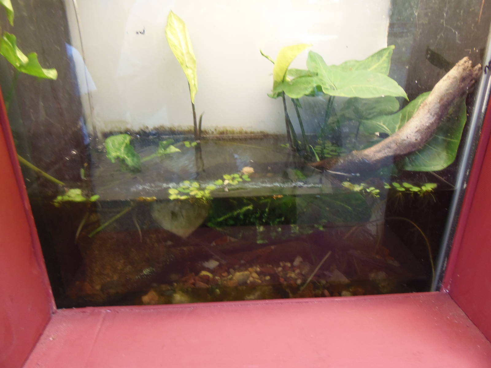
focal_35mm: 24
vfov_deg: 56.8
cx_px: 246
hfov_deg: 71.6
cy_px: 184
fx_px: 340
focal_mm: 4.3
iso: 160
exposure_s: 1/30
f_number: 2.9
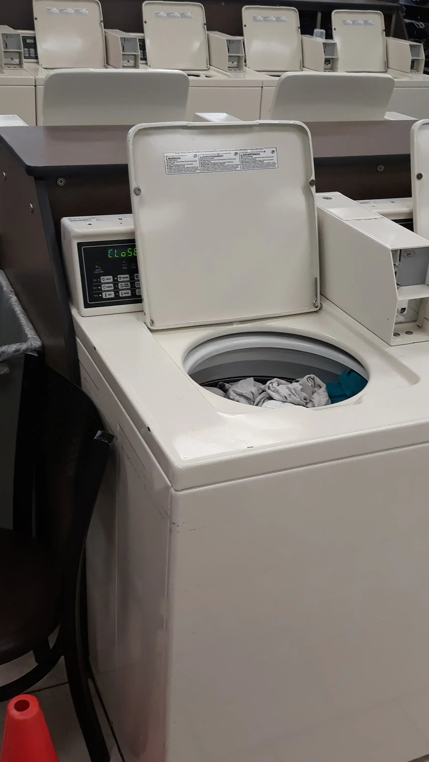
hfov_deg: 29.0
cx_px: 231
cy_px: 383
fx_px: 829
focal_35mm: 41
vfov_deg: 49.4
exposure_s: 1/60
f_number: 1.7
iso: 50
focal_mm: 3.7
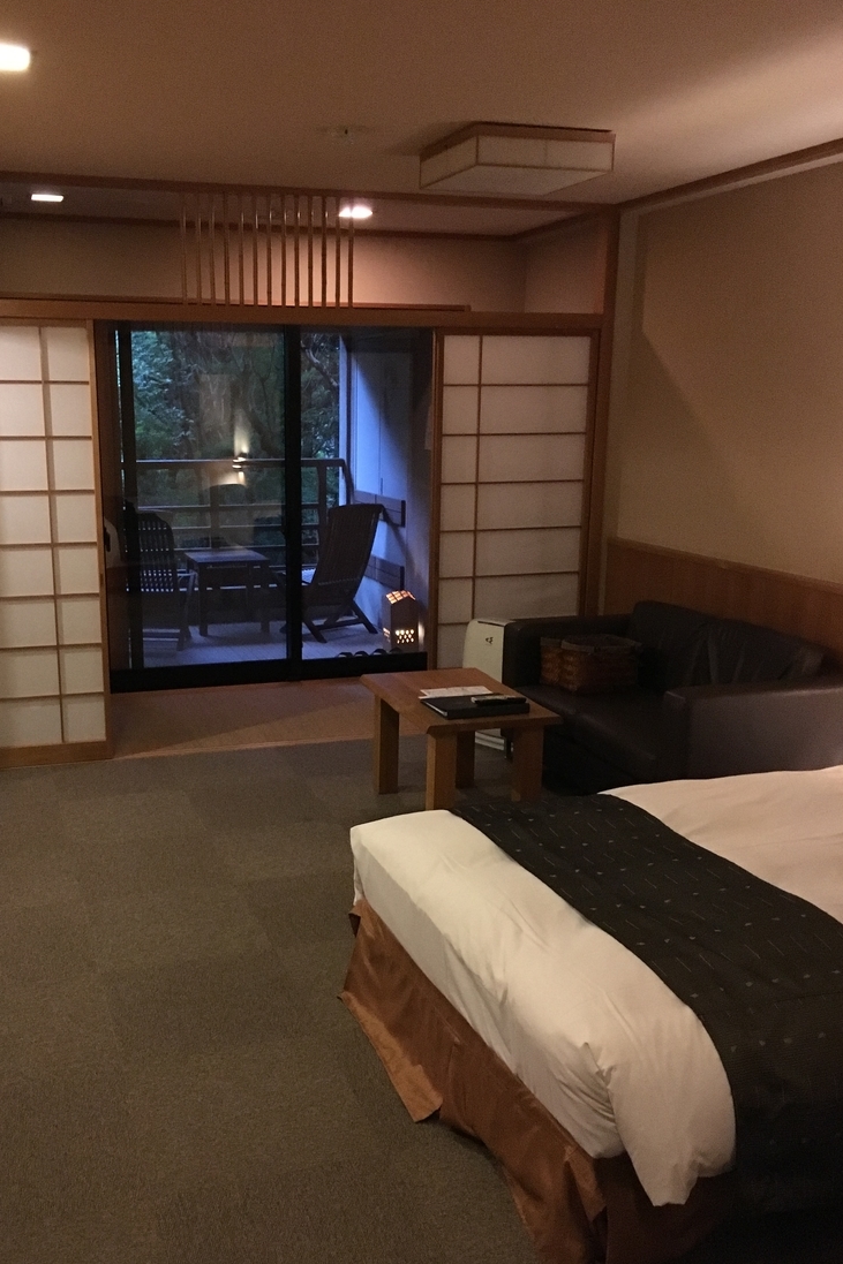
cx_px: 332
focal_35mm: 33
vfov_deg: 57.1
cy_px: 688
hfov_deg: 39.8
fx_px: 1159
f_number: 2.2
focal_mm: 4.15
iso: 320
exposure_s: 1/15
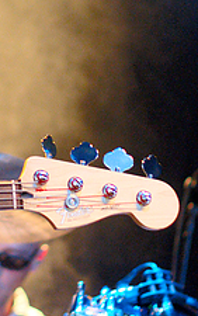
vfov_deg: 6.8
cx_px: -147
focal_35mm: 306
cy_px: -51
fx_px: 2637
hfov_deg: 4.3
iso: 800
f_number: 2
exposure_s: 1/100
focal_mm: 50
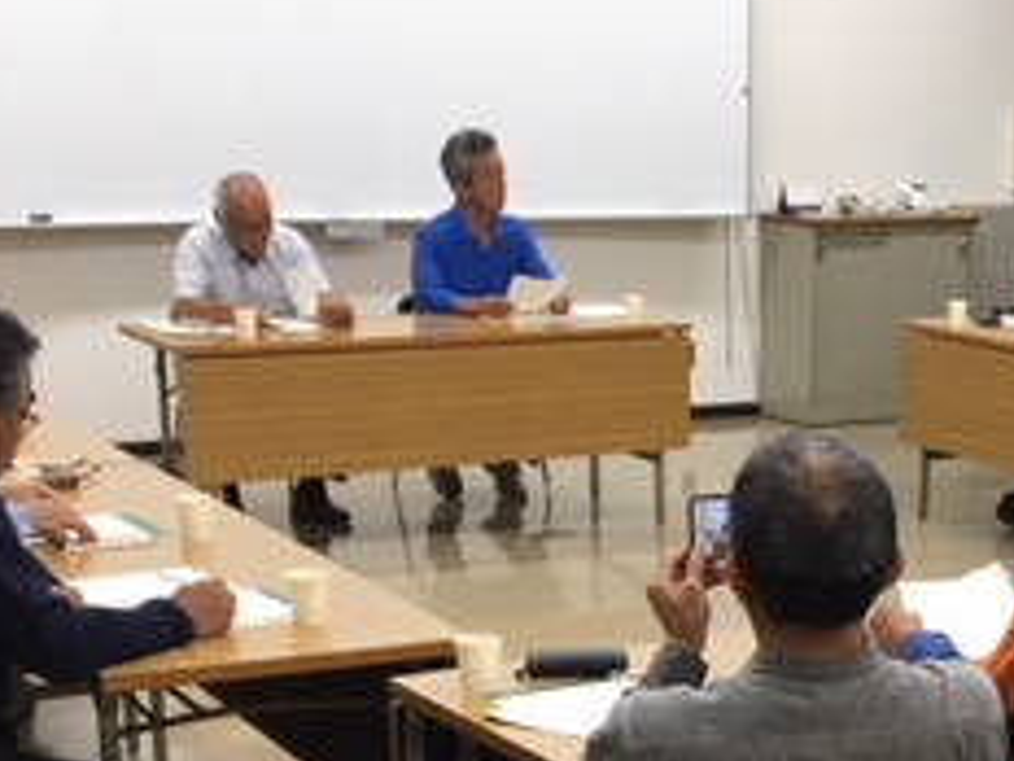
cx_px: 857
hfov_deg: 23.9
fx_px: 2343
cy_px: 840
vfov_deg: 17.8
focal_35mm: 80
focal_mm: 4.15
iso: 25
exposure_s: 1/30
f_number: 2.2
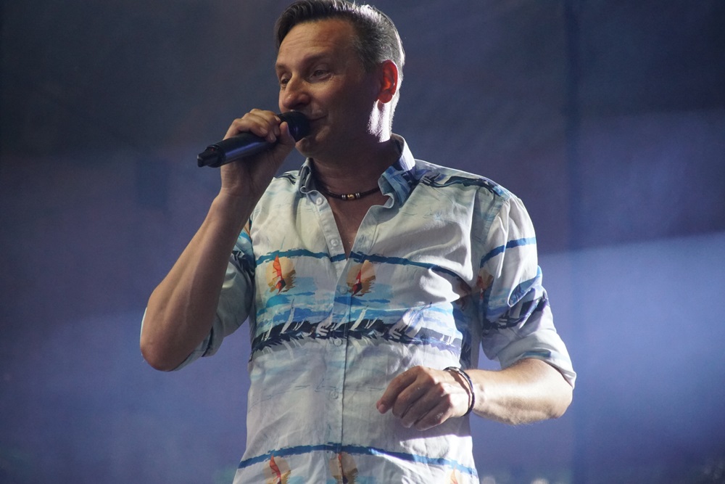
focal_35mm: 270
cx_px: 362
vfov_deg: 5.1
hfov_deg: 7.6
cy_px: 242
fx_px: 5438
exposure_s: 1/320
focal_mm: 180
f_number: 6.3
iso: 2500
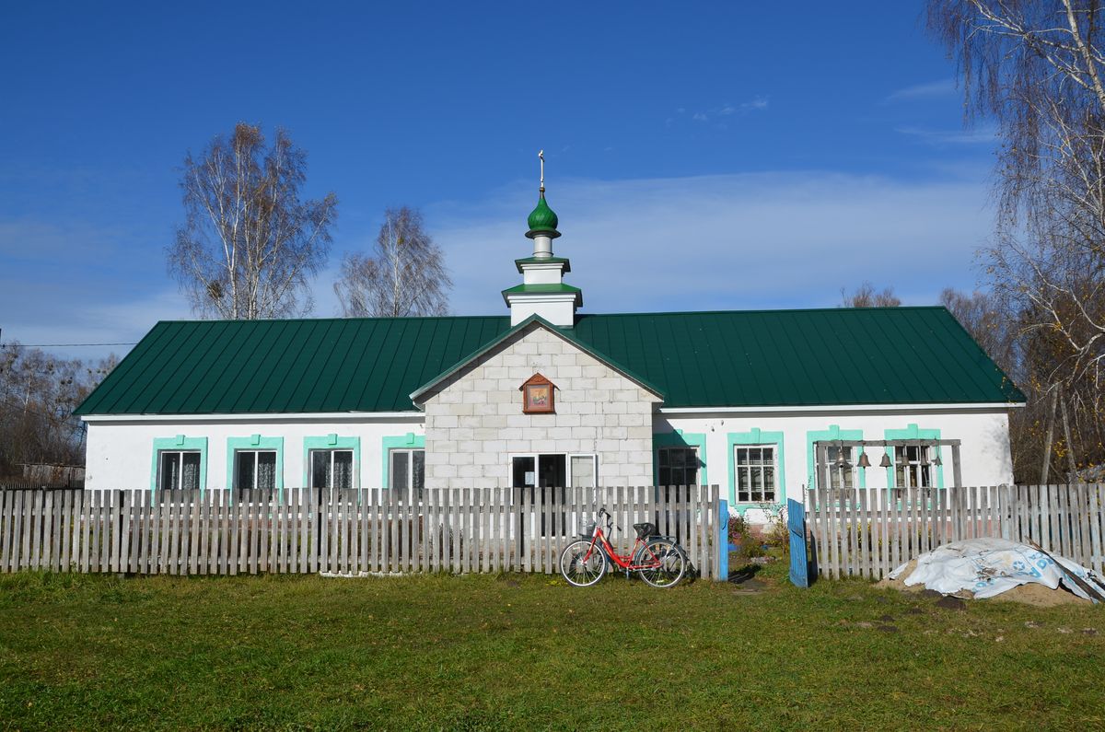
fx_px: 965
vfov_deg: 41.5
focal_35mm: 32
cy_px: 366
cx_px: 552
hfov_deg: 59.6
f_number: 10
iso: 100
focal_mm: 21
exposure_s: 1/400
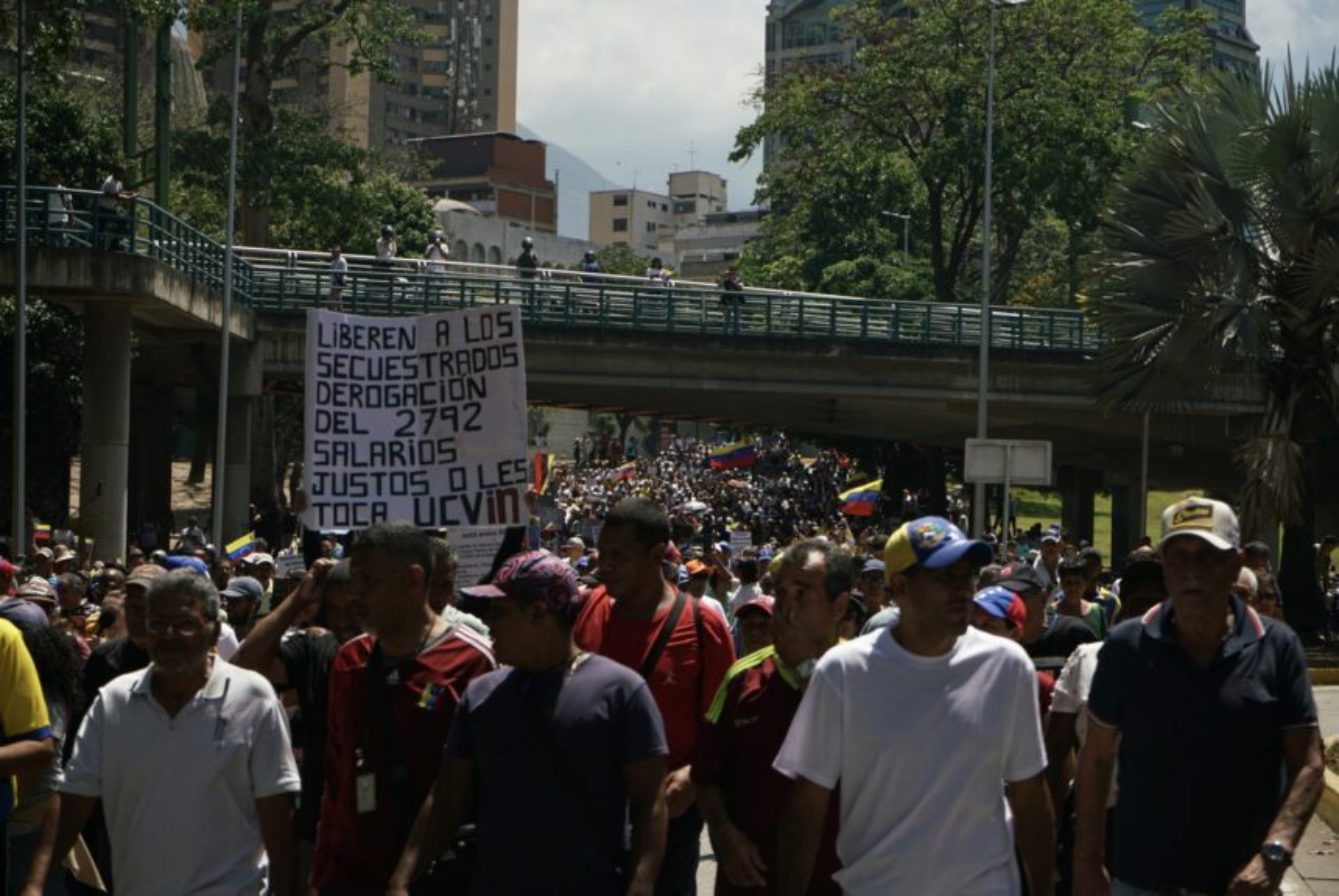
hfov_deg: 28.8
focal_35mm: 70
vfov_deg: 19.5
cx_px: 670
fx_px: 2606
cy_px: 448
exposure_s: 1/800
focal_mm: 70
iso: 200
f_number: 9
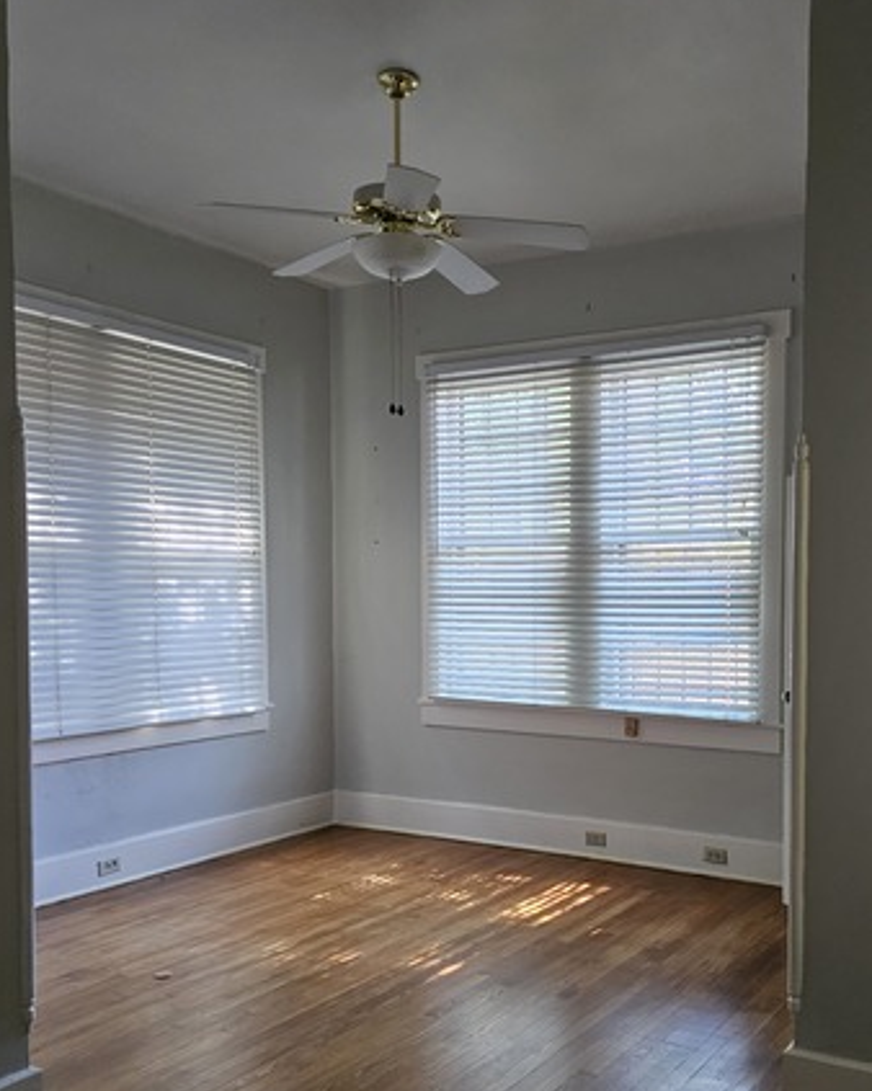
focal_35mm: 34
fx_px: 1098
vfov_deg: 52.7
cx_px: 565
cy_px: 624
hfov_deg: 42.9
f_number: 1.7
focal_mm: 6.3
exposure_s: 1/120
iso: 1000
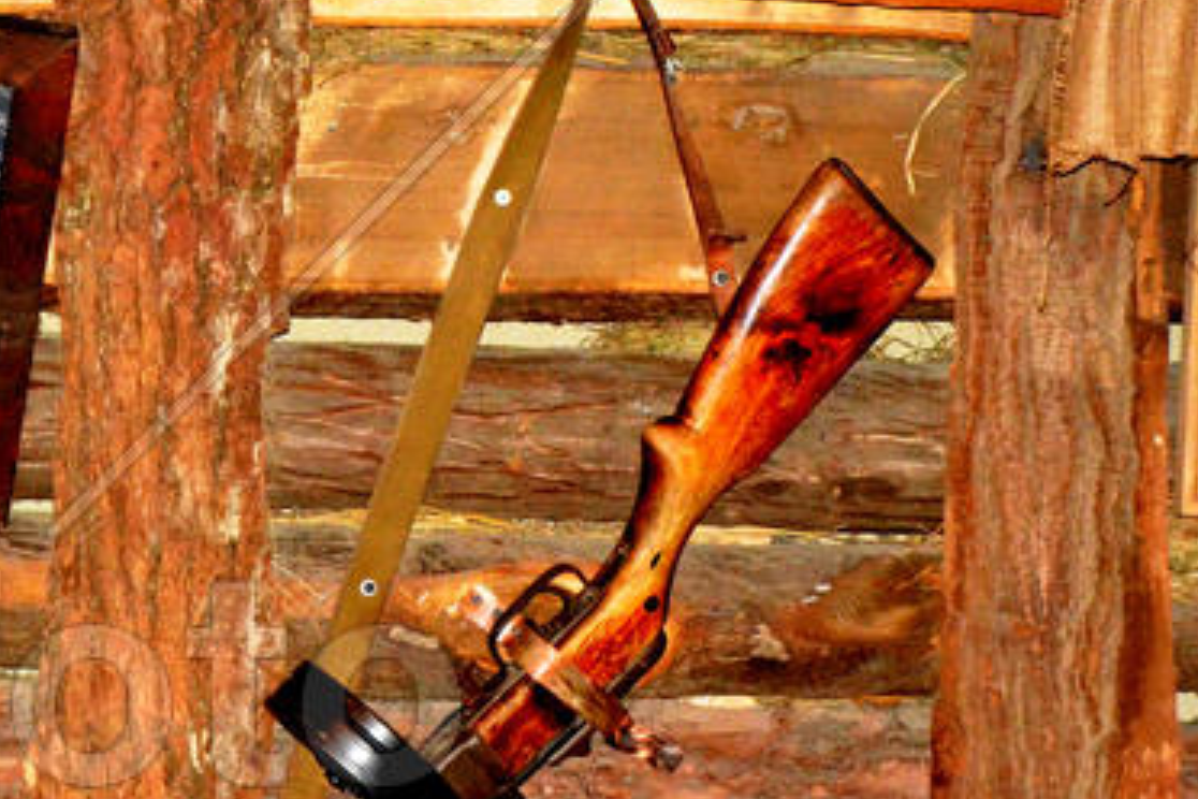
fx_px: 9384
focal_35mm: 282
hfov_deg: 7.3
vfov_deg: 4.9
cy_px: 706
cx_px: -122
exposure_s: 1/60
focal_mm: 80
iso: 6400
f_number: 8
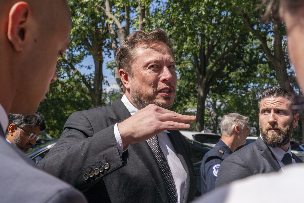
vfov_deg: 29.3
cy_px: 102
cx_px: 152
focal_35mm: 46
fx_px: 388
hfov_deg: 42.7
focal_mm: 46
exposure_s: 1/800
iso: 500
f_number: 10
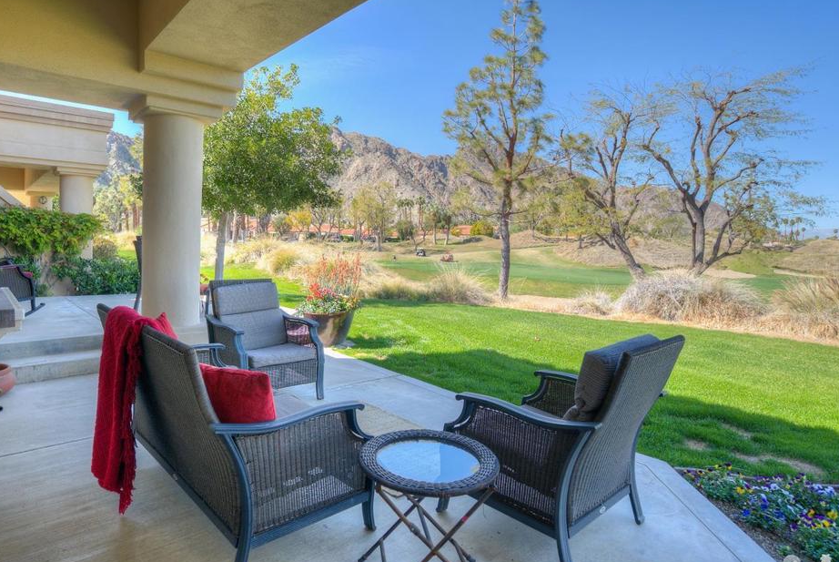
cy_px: 289
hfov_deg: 83.7
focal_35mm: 20
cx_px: 382
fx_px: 467
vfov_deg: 62.1
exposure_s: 1/80
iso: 100
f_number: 8
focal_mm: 18
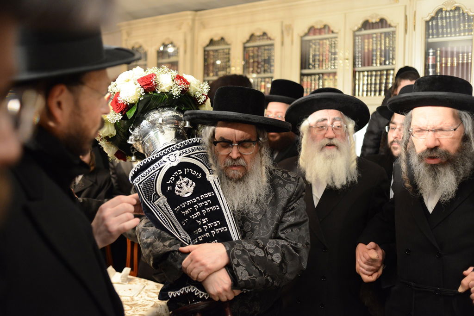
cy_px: 158
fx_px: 461
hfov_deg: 54.4
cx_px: 237
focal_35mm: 35
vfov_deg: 37.9
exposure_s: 1/200
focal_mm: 35
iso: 3200
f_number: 2.8
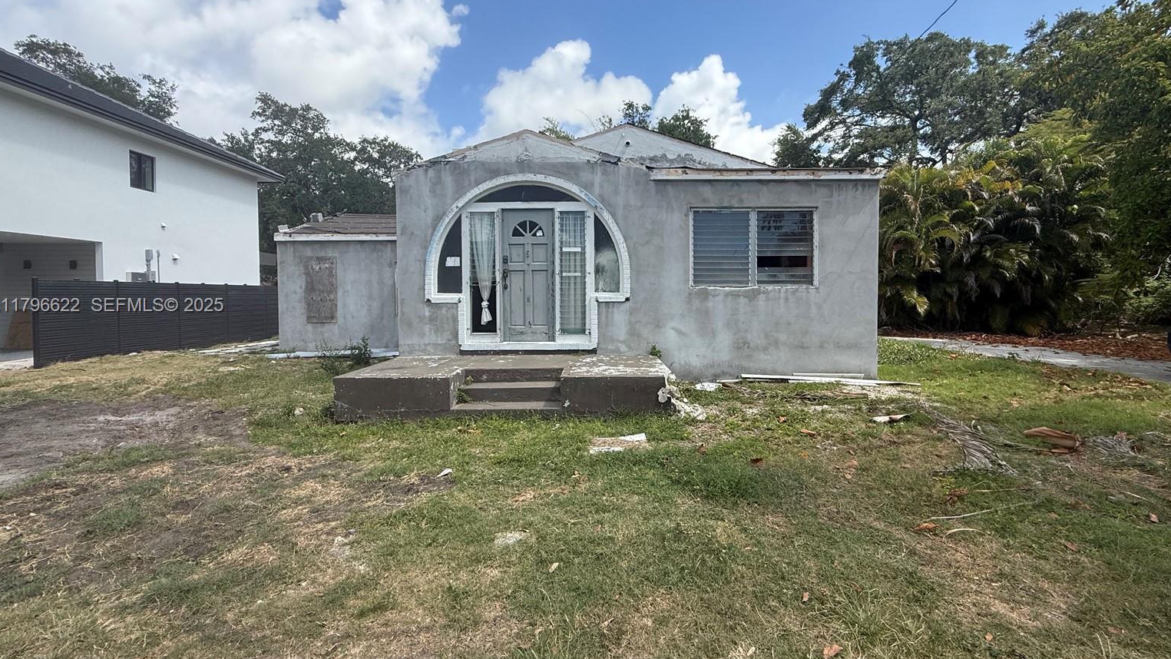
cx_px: 599
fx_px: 497
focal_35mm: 16
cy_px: 306
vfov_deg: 67.0
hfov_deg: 99.3
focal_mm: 2.22
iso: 64
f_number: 2.2
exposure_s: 1/1848
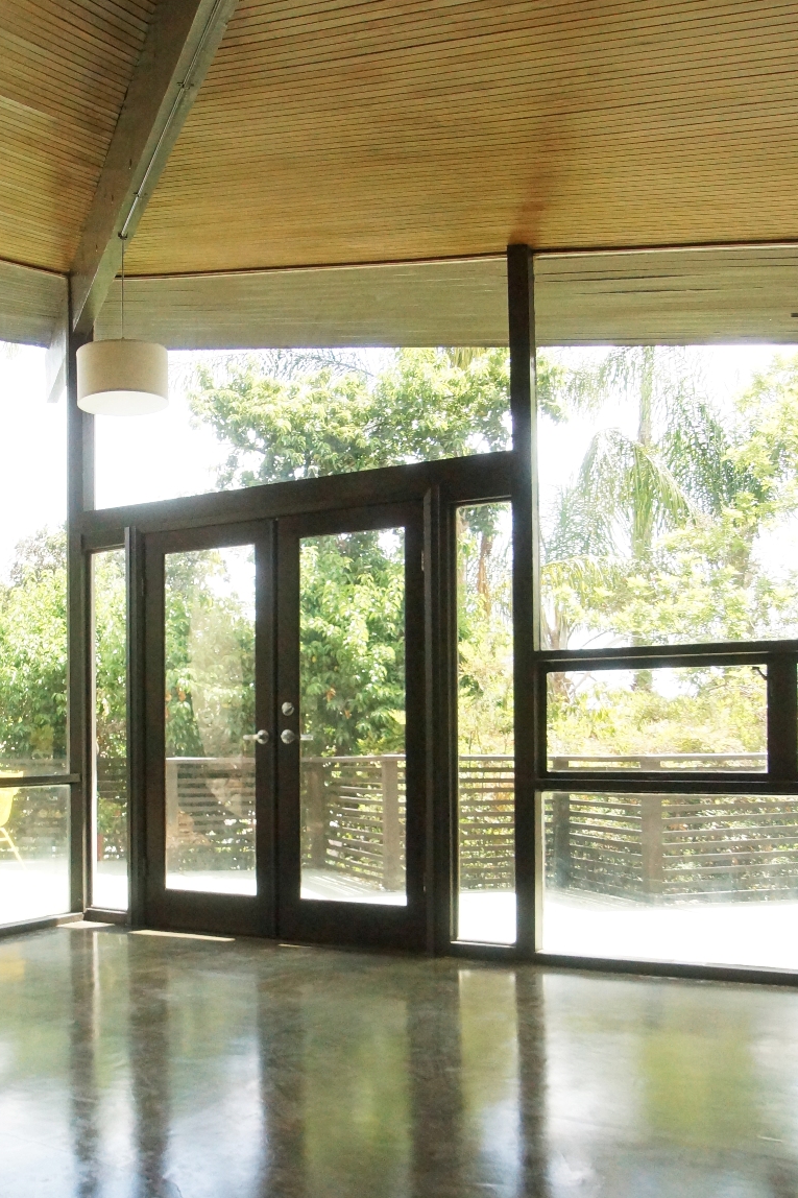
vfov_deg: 58.3
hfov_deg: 40.3
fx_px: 1064
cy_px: 716
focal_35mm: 32
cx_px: 237
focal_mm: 12
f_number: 6.3
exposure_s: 1/640
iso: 1600
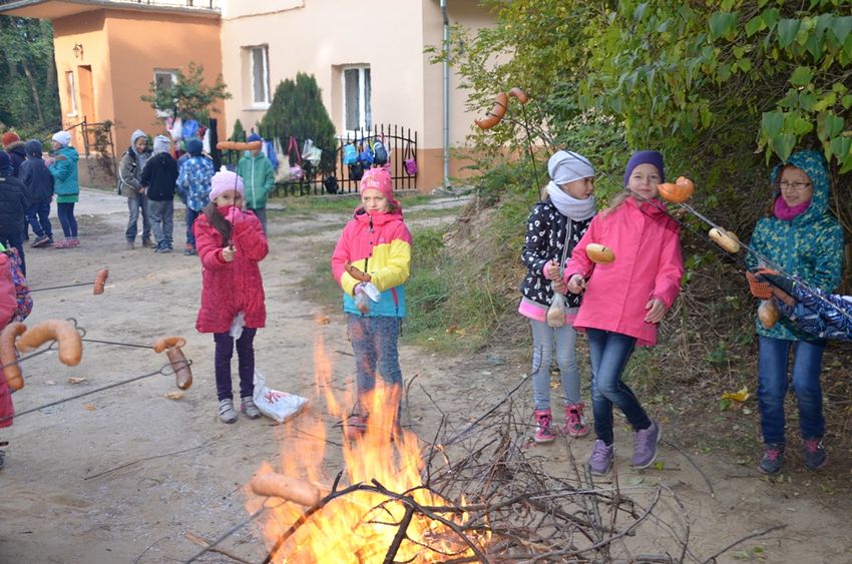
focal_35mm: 39
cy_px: 282
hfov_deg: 49.6
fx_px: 921
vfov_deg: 34.1
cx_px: 426
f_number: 4
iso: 100
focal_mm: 26
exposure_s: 1/80
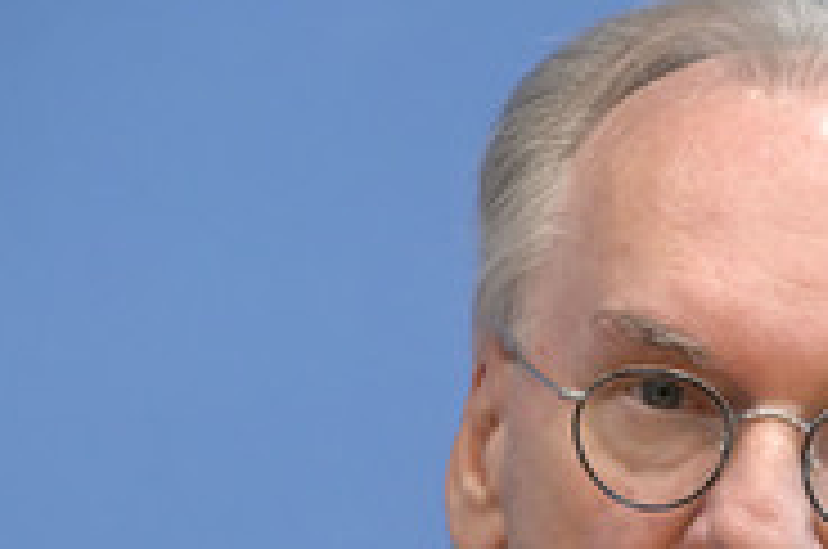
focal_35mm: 516
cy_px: 630
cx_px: 709
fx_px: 11847
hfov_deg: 4.0
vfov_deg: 2.7
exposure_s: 1/500
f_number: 5.6
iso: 5000
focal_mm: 210
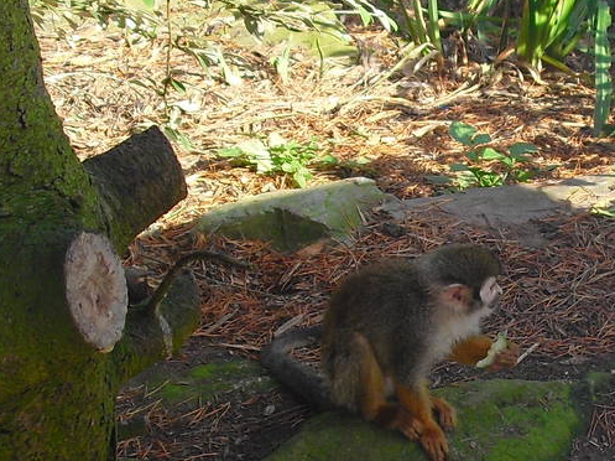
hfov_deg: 16.8
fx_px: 2059
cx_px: 499
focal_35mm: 116
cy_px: 304
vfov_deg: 12.7
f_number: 3.1
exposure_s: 1/200
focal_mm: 6.3
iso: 100
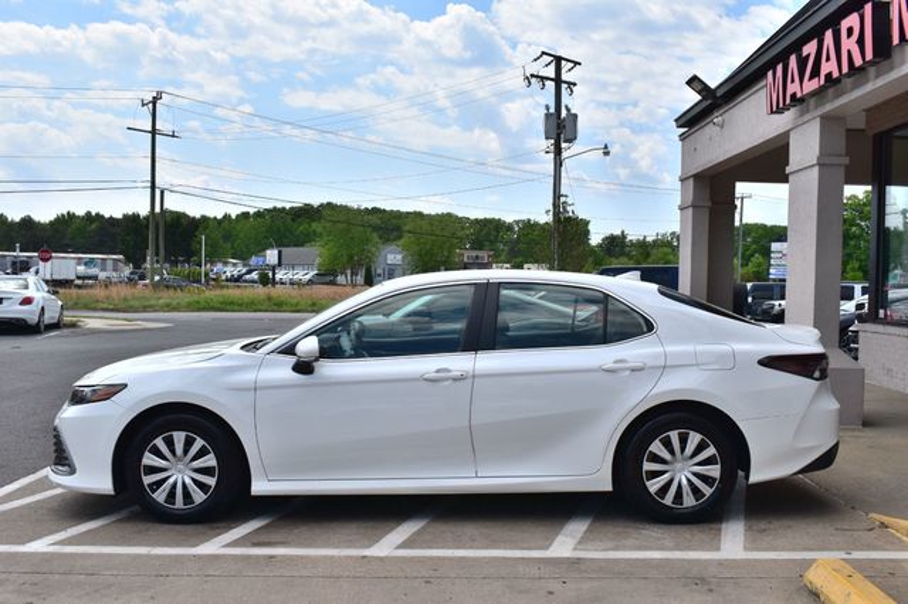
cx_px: 454
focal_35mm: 36
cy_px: 302
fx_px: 907
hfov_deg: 53.2
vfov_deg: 36.8
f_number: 11
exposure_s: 1/500
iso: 200
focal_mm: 24
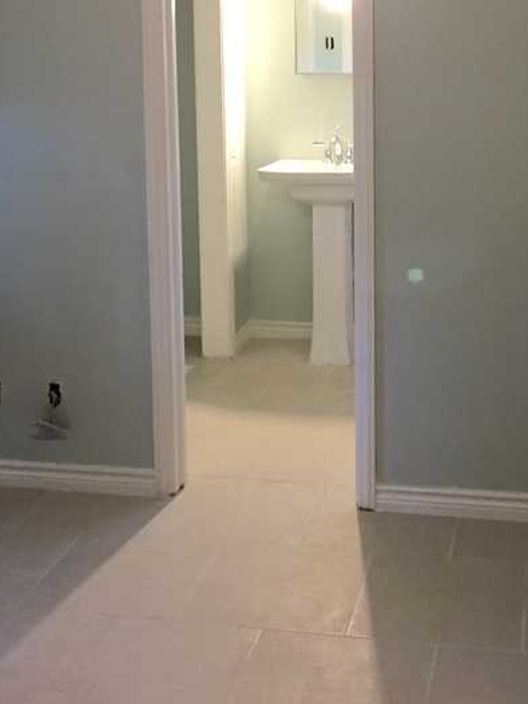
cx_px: 365
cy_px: 155
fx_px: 1119
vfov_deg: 34.0
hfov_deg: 26.4
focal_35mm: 55
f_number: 2.2
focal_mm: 4.15
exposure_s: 1/30
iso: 100
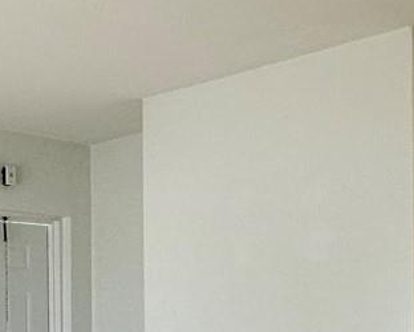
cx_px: 65
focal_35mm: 70
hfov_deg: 26.5
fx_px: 858
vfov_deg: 21.1
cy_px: 332
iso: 200
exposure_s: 1/120
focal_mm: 2.22
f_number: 2.2
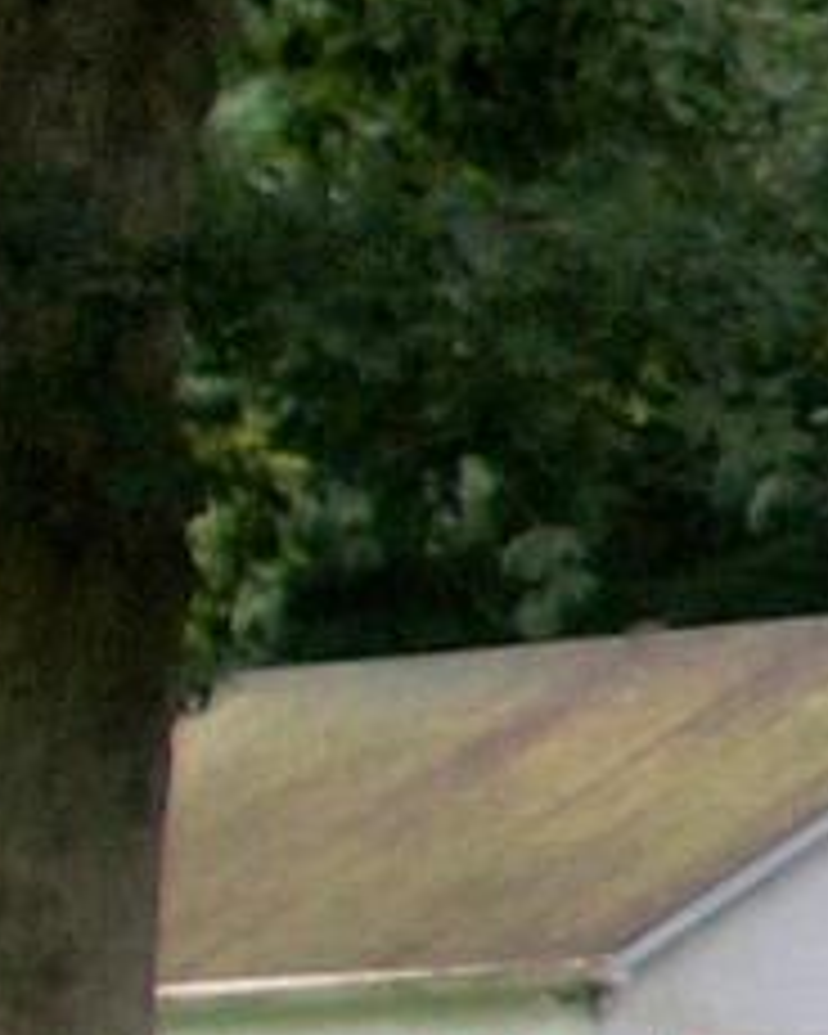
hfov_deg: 4.4
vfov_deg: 6.4
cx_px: 3960
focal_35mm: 304
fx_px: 9312
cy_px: 666
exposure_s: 1/125
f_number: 3.1
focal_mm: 6.3
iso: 80
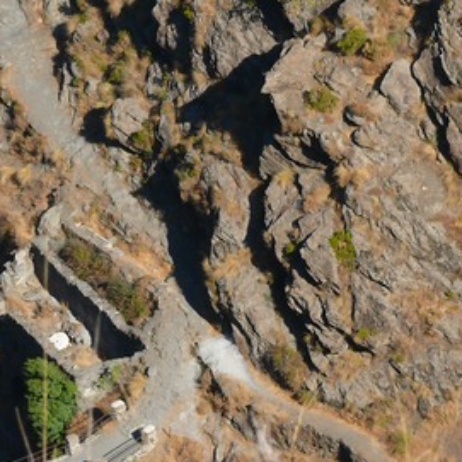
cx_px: -29
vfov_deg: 4.4
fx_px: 6055
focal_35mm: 401
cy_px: 467
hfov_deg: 4.4
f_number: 4.5
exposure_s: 1/200
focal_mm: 34.7
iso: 100
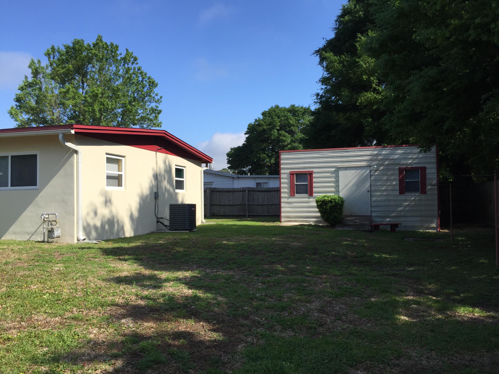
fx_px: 418
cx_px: 250
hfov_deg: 61.7
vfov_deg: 48.2
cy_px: 187
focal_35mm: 29
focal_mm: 4.15
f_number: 2.2
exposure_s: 1/1799
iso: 32
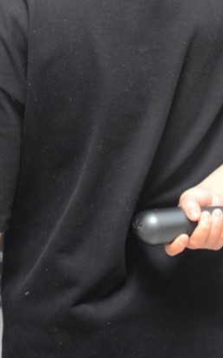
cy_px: 167
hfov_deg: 13.9
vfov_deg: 22.1
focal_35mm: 94
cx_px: 173
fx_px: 914
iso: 3200
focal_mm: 35
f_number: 1.8
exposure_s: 1/125
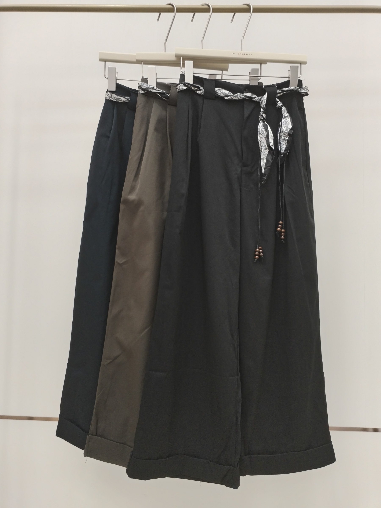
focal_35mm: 29
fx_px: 426
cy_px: 254
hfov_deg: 48.2
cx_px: 190
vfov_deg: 61.7
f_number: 1.8
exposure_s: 1/50
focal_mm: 4.75
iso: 177
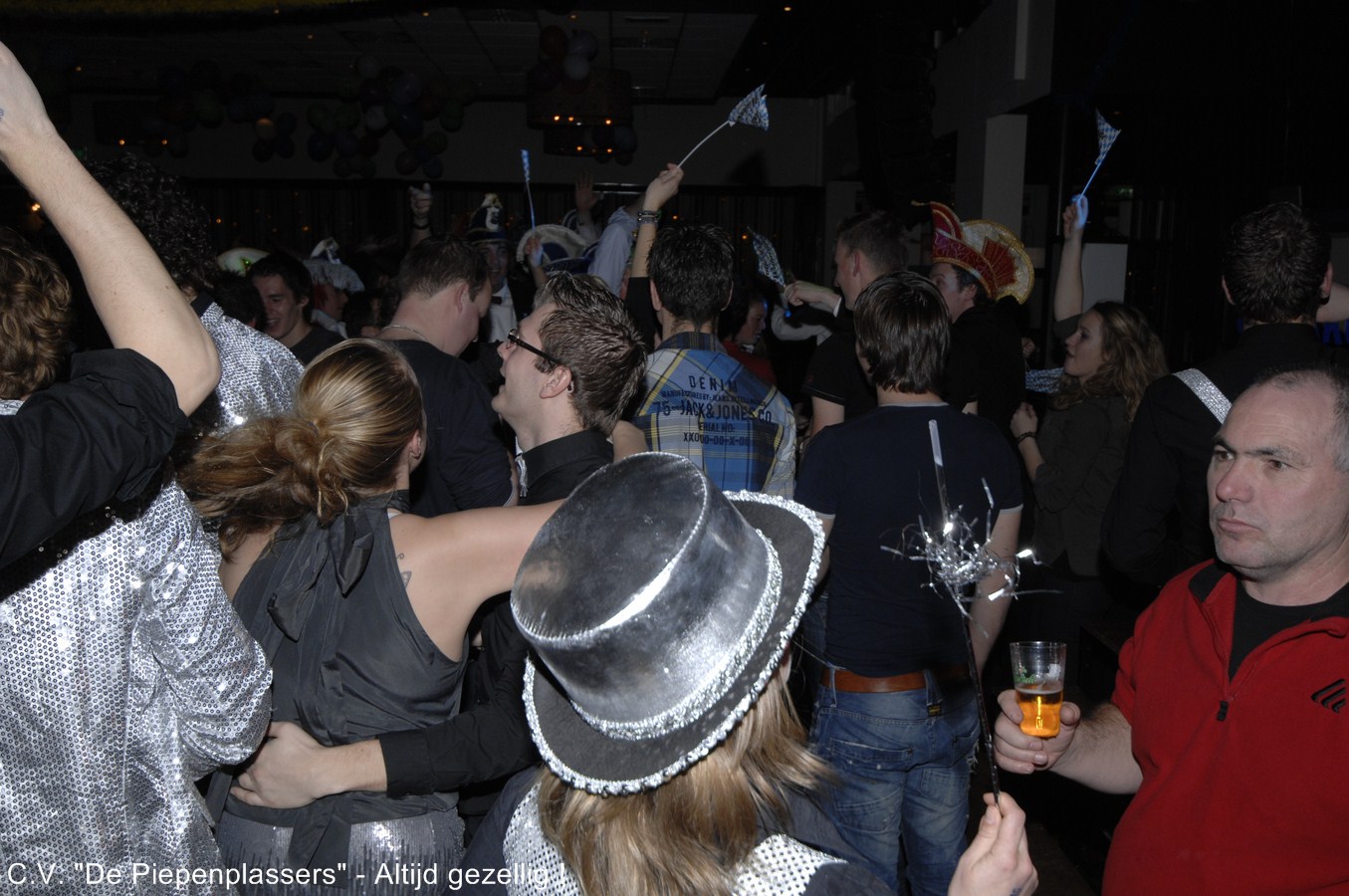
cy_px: 448
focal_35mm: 36
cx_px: 674
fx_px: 1347
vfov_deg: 36.8
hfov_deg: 53.2
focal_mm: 24
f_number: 5.6
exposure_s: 1/125
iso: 250
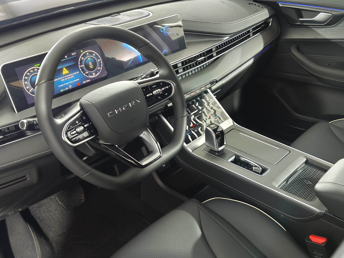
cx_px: 172
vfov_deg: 39.7
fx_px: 358
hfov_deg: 51.4
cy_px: 129
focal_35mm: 36
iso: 1600
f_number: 1.7
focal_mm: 5.35
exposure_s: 1/25
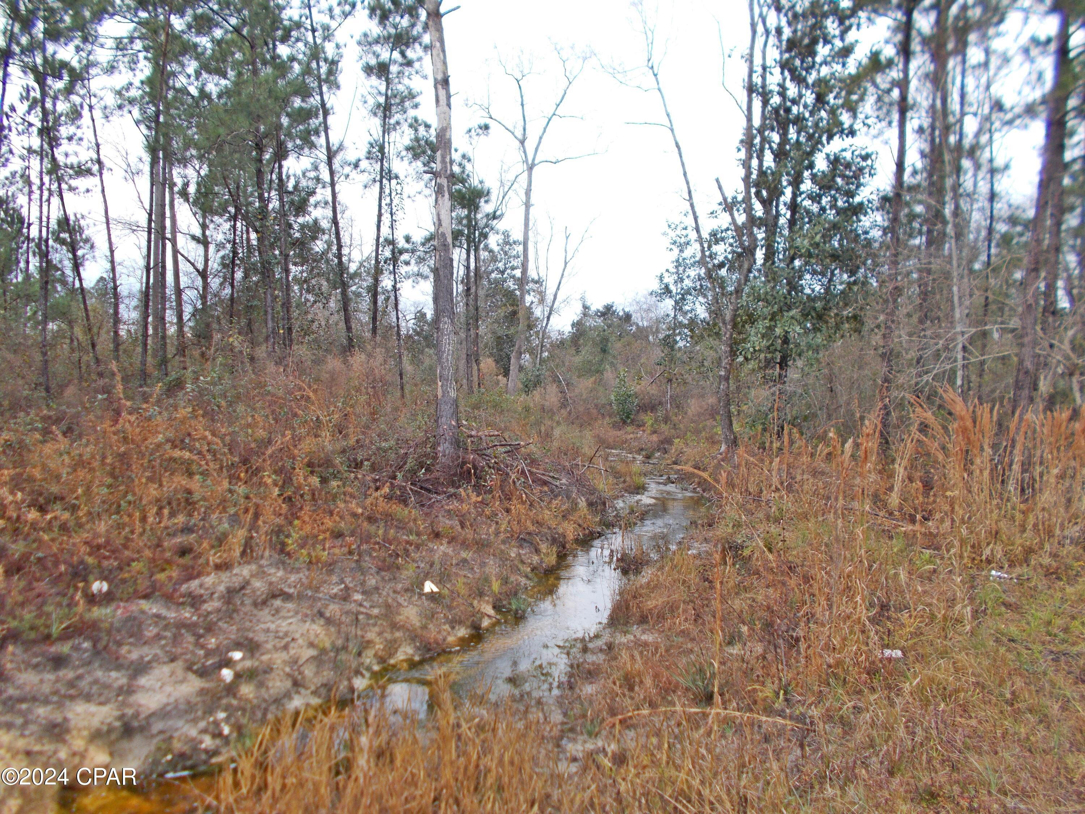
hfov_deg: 67.3
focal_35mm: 26
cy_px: 407
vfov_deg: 53.1
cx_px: 542
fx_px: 815
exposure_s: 1/160
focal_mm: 4.6
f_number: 3.2
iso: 80
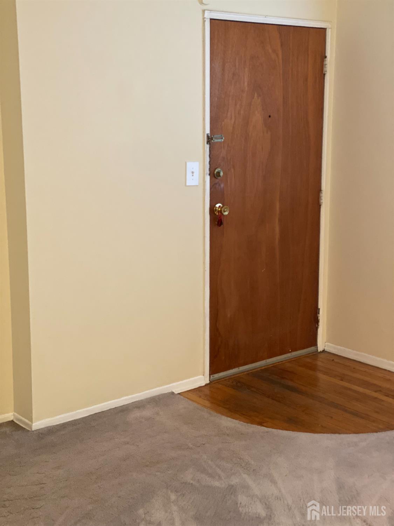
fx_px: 789
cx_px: 197
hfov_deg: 28.0
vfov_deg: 36.8
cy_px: 263
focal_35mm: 52
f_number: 2
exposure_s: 1/40
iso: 320
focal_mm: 6
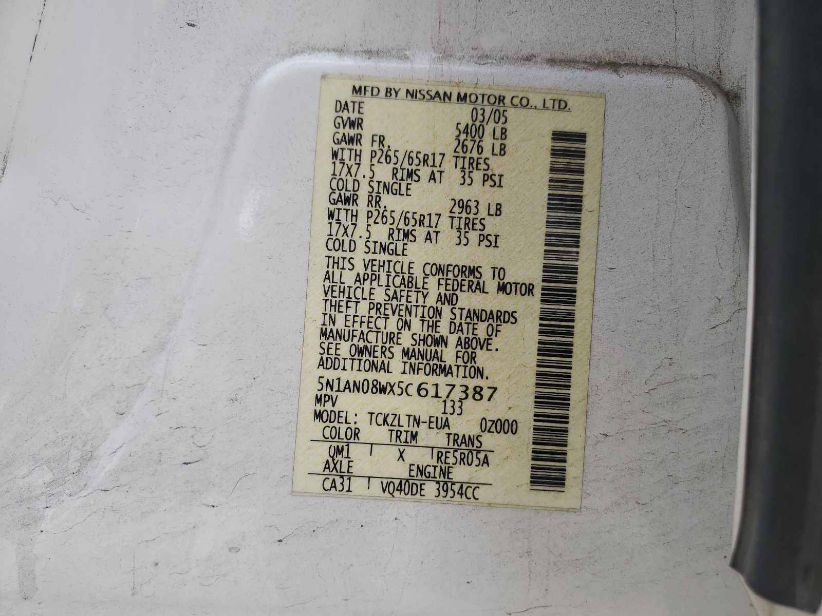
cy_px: 308
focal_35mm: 26
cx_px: 411
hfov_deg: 67.3
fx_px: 617
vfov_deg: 53.1
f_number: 1.5
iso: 50
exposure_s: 1/556
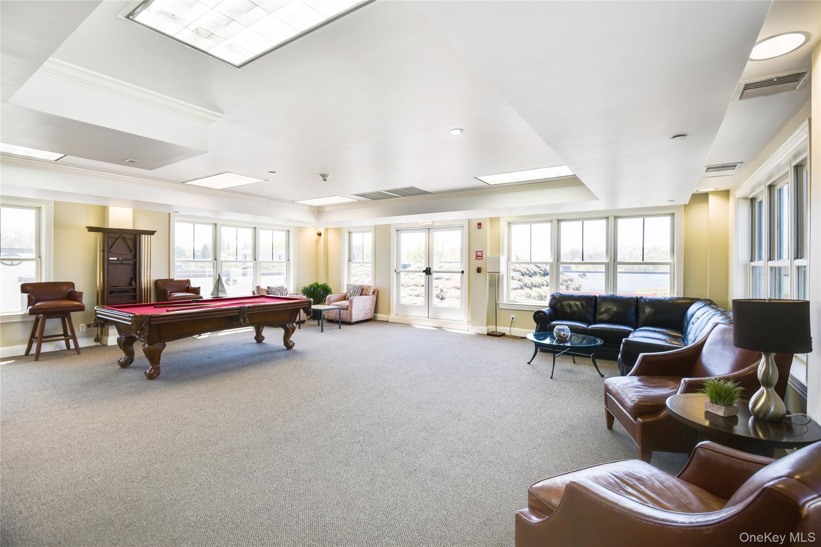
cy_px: 274
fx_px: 365
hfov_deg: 96.8
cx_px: 410
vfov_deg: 73.7
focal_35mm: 16
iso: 200
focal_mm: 16
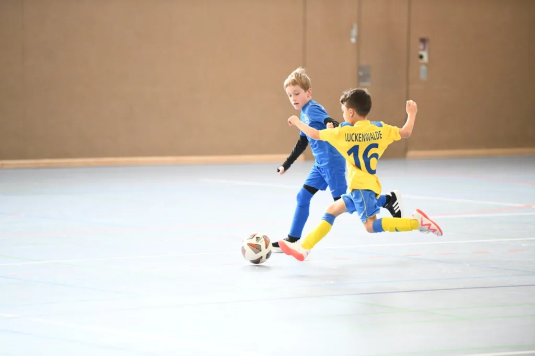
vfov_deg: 7.6
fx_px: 2674
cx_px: 268
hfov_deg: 11.4
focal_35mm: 180
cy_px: 178
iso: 8000
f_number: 2.8
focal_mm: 180
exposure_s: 1/1250
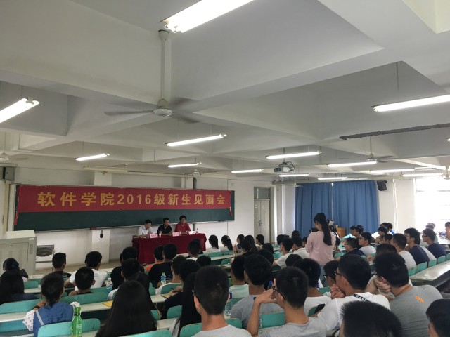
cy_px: 168
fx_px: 377
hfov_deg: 61.7
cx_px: 225
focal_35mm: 29
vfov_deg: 48.2
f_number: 2.2
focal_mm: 4.15
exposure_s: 1/33
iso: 50
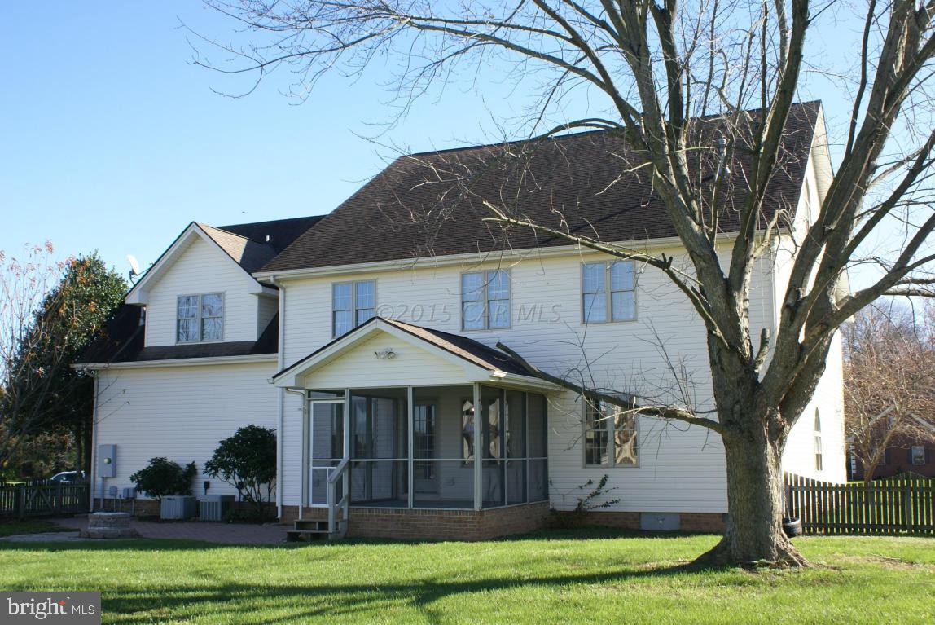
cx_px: 468
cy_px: 312
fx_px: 1014
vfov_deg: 34.3
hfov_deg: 49.5
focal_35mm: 39
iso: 100
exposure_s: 1/125
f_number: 8
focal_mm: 26
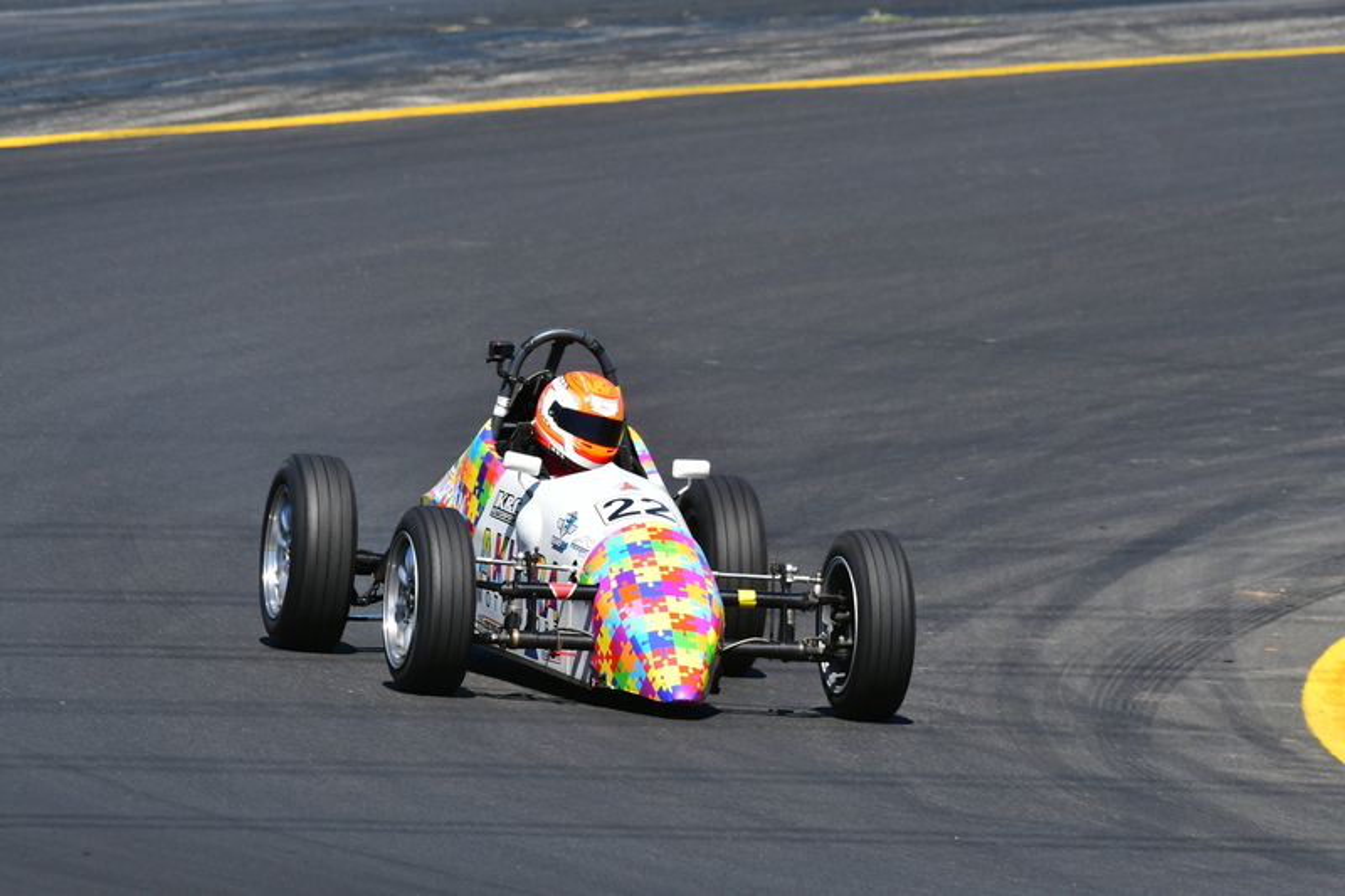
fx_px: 28013
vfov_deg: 1.8
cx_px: 672
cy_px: 448
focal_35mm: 750
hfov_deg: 2.8
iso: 400
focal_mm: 500
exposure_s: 1/640
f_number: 10
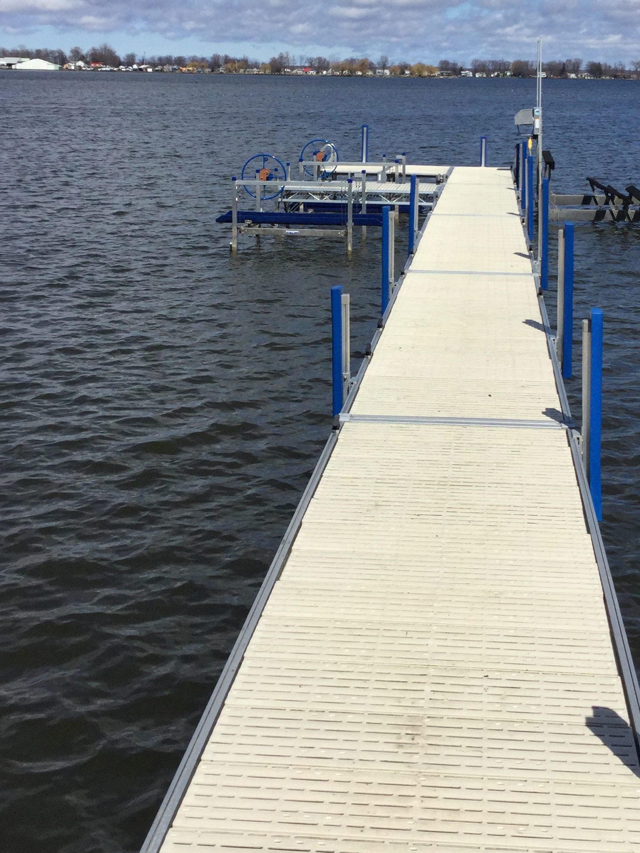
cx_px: 408
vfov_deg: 35.4
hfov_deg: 27.4
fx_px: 1306
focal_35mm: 53
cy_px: 223
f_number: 2.4
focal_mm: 3.3
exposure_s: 1/2469
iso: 25
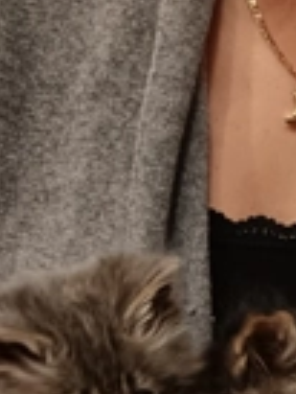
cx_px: 149
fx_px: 797
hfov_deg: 21.0
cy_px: 515
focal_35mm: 70
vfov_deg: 24.2
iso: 3742
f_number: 1.75
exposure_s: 1/33.3
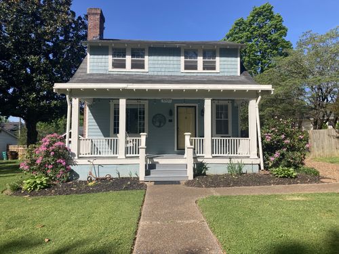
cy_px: 127
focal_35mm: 28
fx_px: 274
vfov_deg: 49.7
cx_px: 170
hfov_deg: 63.4
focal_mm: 3.99
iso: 20
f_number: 1.8
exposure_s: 1/2315
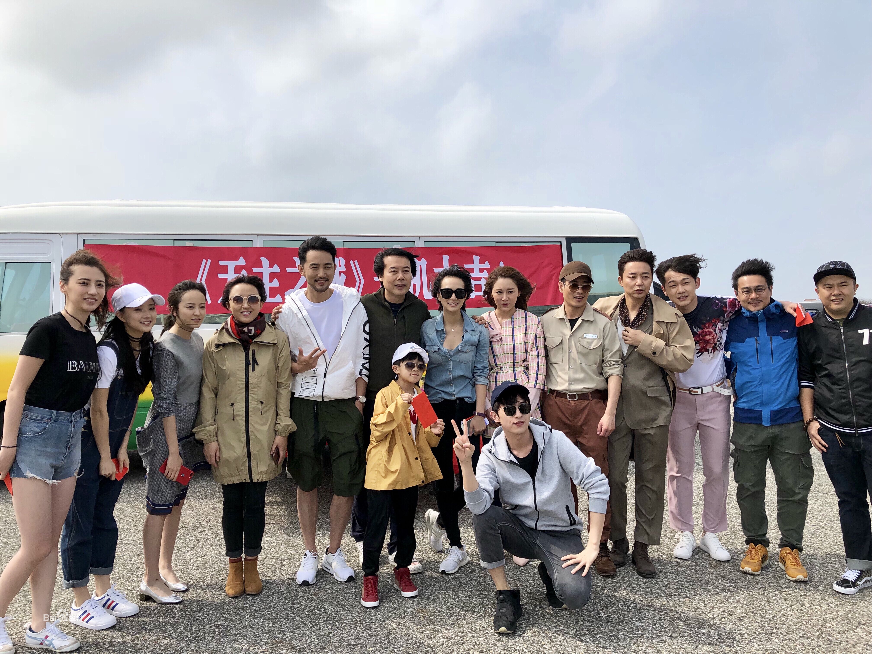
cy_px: 327
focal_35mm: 28
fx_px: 705
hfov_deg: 63.4
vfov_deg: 49.7
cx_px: 436
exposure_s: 1/2404
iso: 20
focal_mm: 4
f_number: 1.8
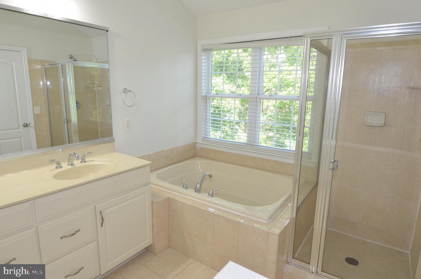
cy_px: 140
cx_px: 210
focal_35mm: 21
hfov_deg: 81.3
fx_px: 245
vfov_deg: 59.2
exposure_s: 1/60
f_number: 4
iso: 280
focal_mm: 14
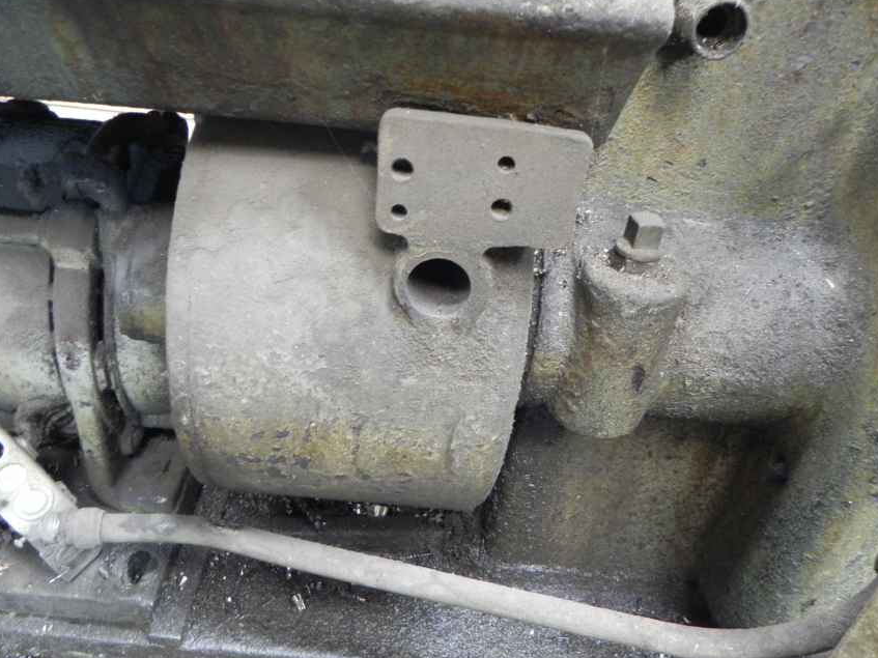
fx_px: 710
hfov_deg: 63.4
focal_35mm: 28
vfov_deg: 49.7
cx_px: 418
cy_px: 325
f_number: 2.8
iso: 400
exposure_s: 1/10.1
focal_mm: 4.6
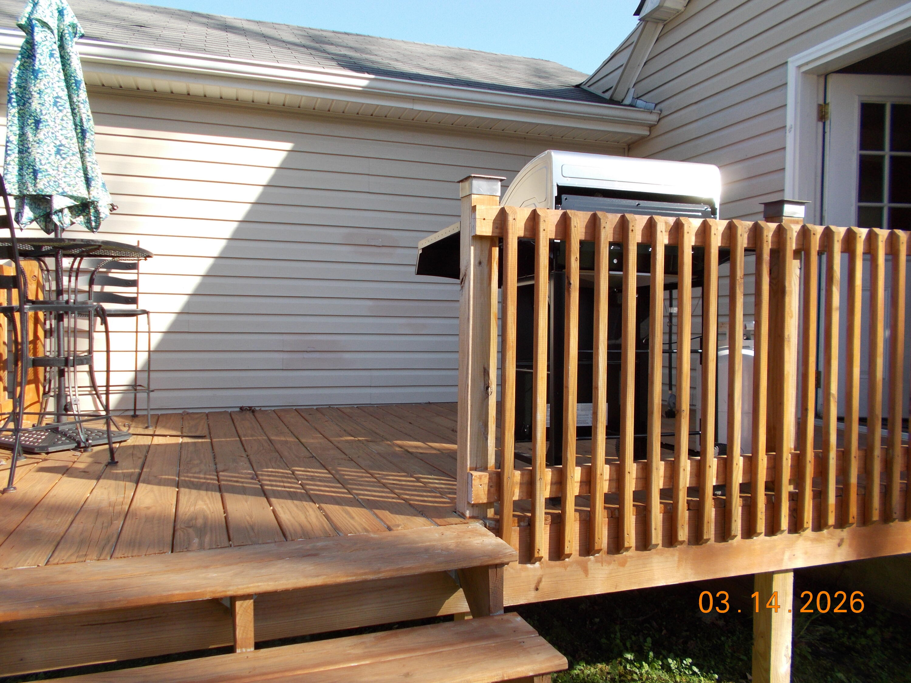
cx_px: 456
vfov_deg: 53.1
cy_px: 342
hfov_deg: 67.3
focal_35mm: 26
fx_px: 684
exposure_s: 1/320
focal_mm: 4.6
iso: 80
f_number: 3.2
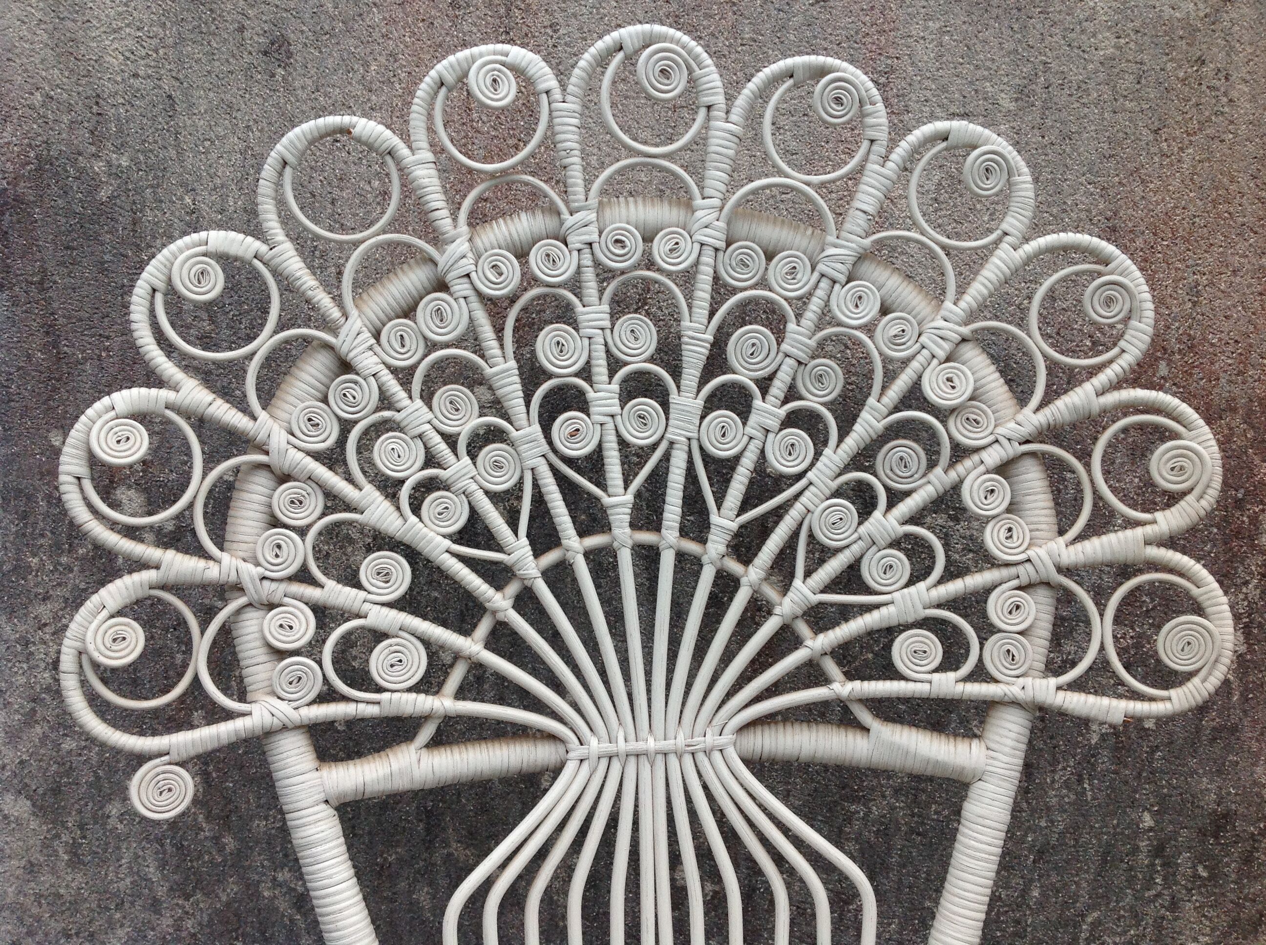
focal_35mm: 35
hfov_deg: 52.7
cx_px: 633
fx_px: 1278
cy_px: 472
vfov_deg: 40.6
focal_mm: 4.28
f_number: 2.4
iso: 100
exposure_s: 1/120
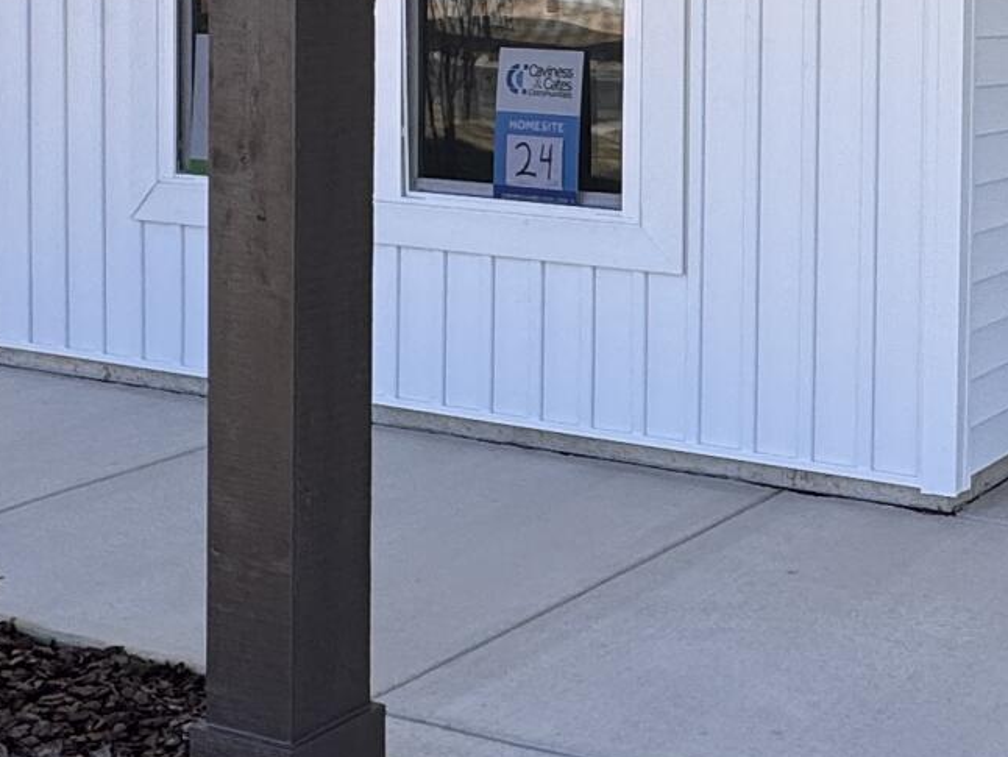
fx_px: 1893
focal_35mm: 65
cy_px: 61
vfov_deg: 22.0
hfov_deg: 28.8
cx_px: 882
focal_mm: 2.22
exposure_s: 1/620
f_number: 2.2
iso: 40
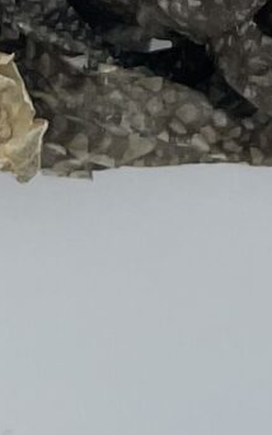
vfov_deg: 8.7
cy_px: -801
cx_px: 625
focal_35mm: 206
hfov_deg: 6.1
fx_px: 2441
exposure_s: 1/1125
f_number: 1.6
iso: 32
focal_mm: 4.2
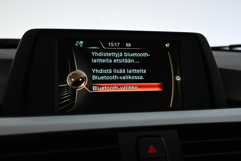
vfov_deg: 29.9
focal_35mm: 45
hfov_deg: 43.6
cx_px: 120
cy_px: 80
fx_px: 301
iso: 2200
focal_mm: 30
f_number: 4.8
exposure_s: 1/50
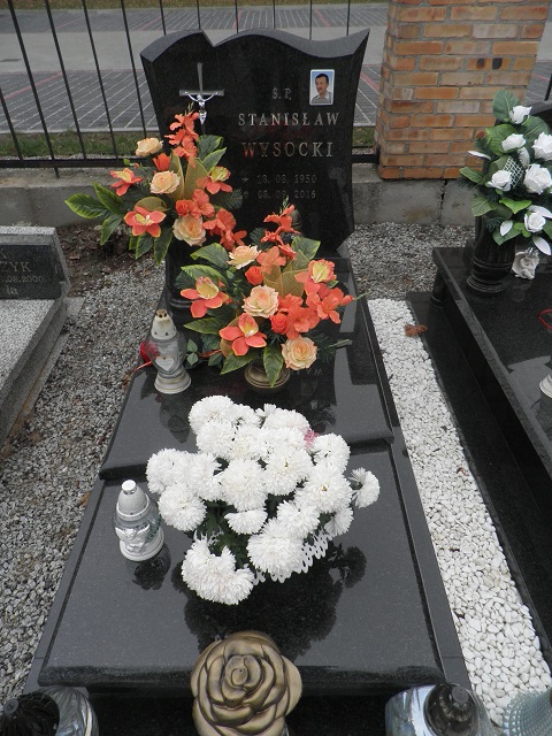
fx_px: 510
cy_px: 368
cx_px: 276
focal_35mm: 24
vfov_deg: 71.6
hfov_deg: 56.8
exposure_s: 1/100
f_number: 3.3
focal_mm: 4.3
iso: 64
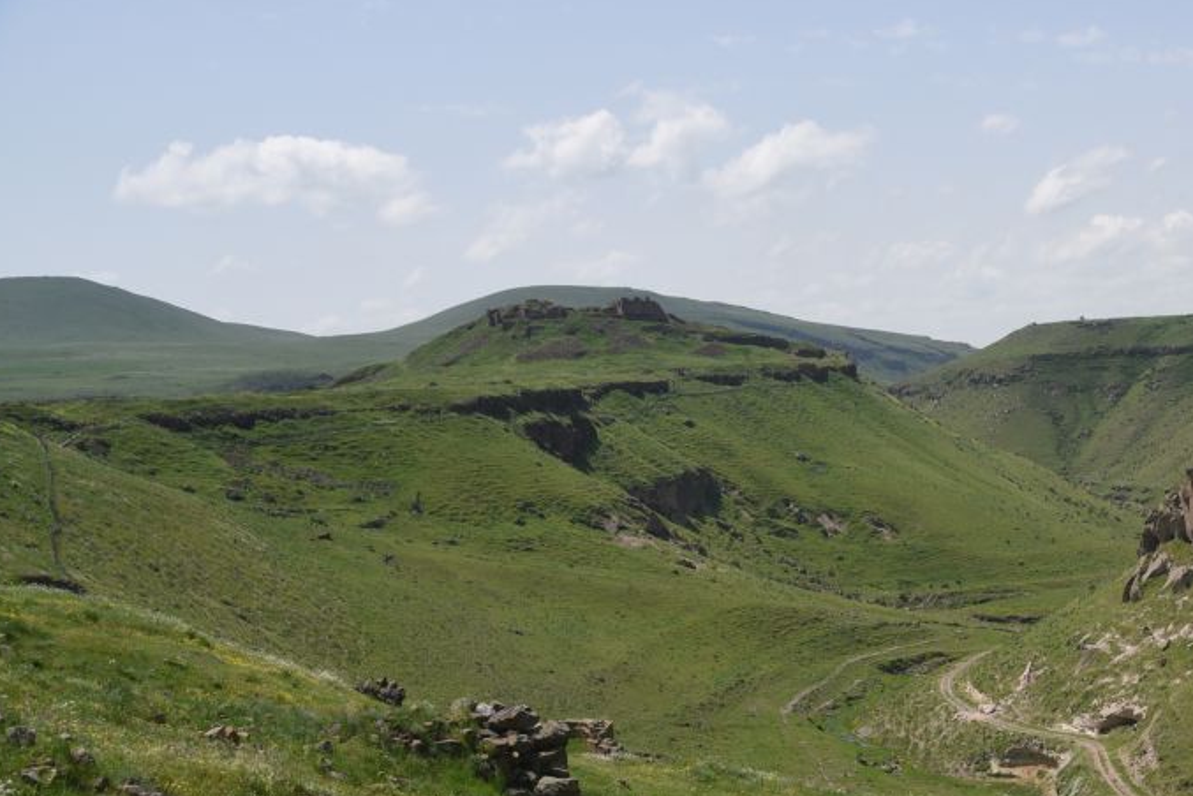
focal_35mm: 96
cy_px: 751
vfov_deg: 14.1
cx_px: 1126
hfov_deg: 20.7
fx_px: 3183
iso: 125
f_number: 8
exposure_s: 1/400
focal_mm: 50
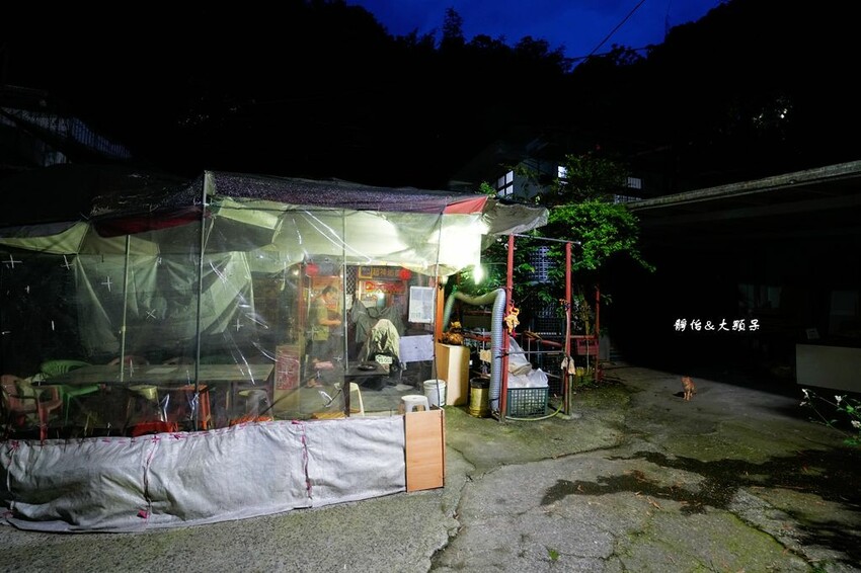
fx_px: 406
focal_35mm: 17
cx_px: 430
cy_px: 286
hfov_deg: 93.3
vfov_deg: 70.4
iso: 1250
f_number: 2.8
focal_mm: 17
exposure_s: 1/30
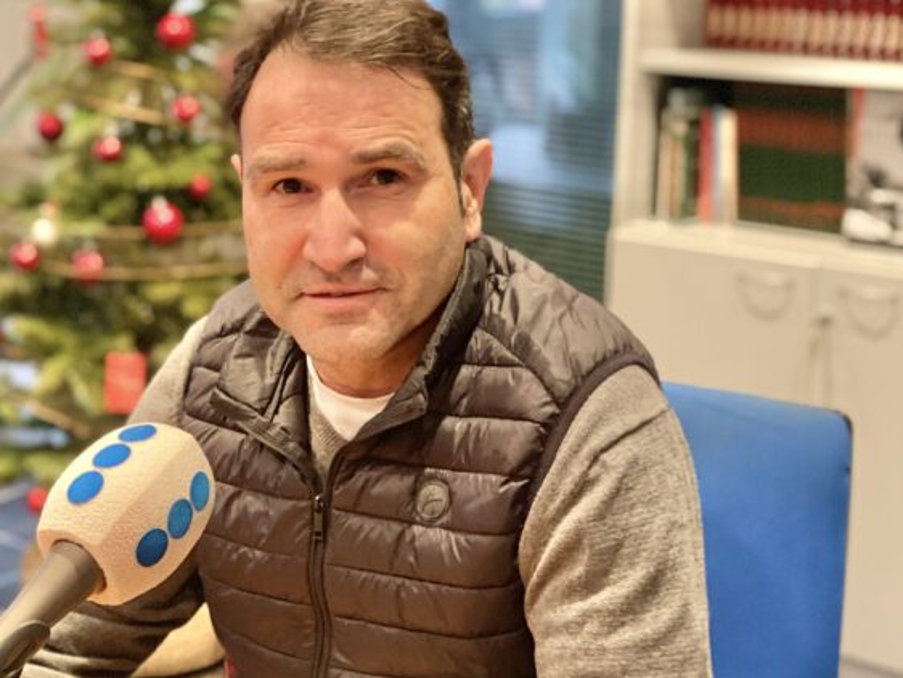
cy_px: 244
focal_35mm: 71
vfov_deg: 20.7
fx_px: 1853
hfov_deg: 27.2
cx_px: 308
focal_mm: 6
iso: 320
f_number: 2
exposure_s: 1/33
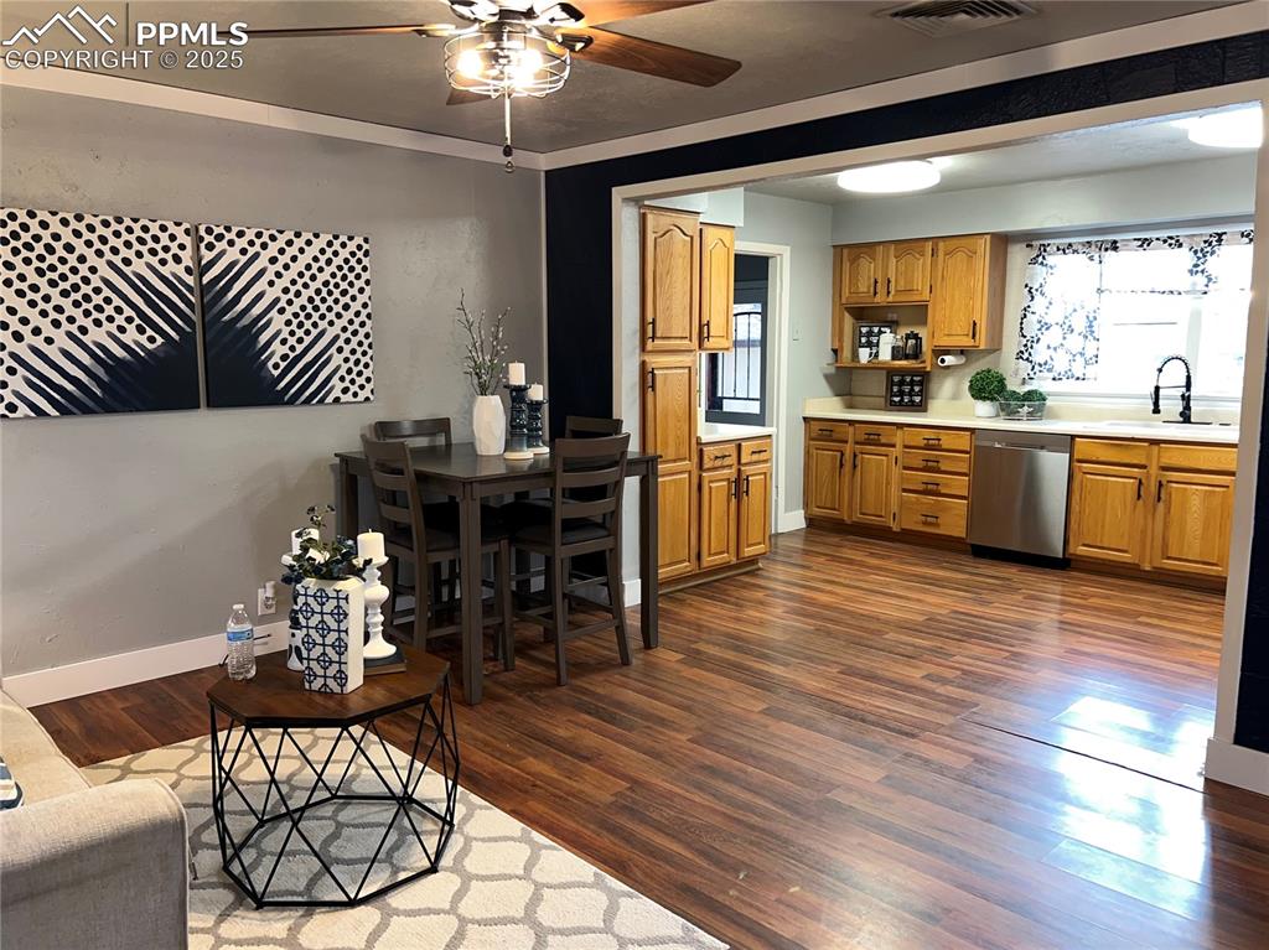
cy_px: 475
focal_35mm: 26
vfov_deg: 53.0
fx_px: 953
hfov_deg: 67.3
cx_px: 634
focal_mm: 5.7
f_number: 1.5
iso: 64
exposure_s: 1/17
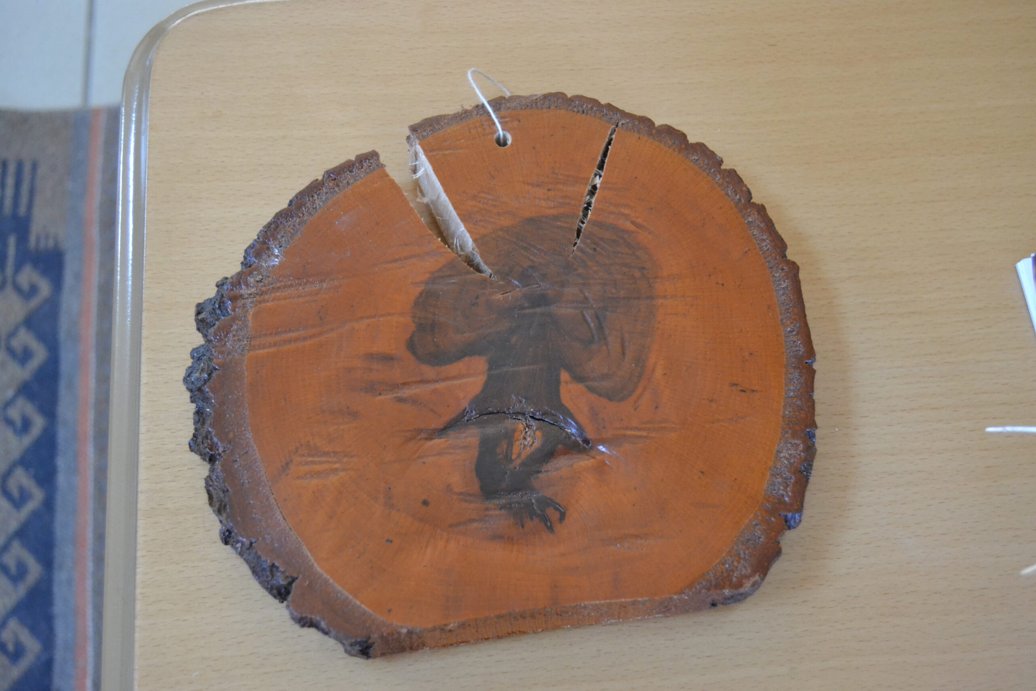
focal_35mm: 45
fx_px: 1295
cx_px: 518
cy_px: 346
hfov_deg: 43.6
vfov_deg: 29.9
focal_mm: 30
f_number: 4.2
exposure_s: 1/80
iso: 3200
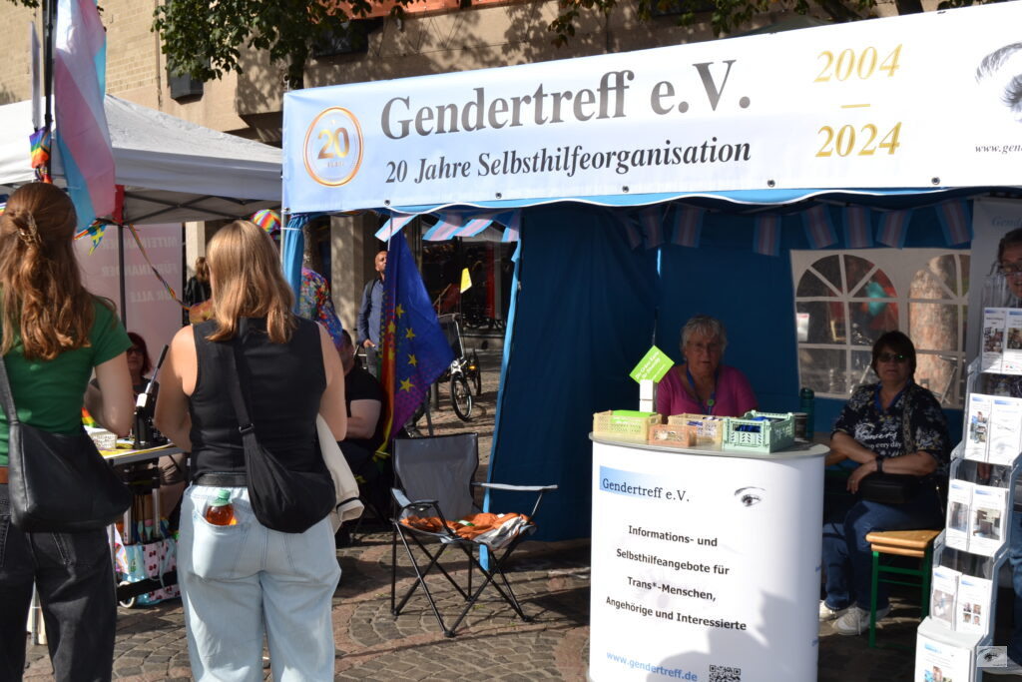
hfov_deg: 46.4
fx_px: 1192
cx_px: 511
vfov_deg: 31.9
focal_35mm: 42
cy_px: 341
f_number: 10
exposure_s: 1/200
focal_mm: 28
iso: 100
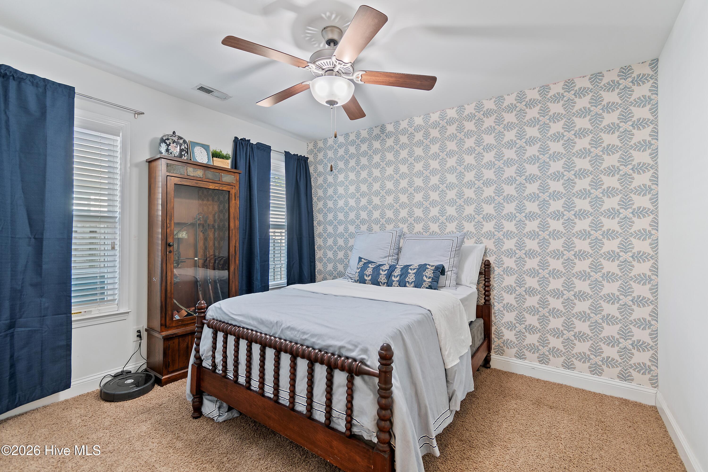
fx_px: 295
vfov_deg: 77.3
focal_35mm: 15
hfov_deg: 100.4
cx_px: 354
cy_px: 236
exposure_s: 1/2
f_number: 4.5
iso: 100
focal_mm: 10
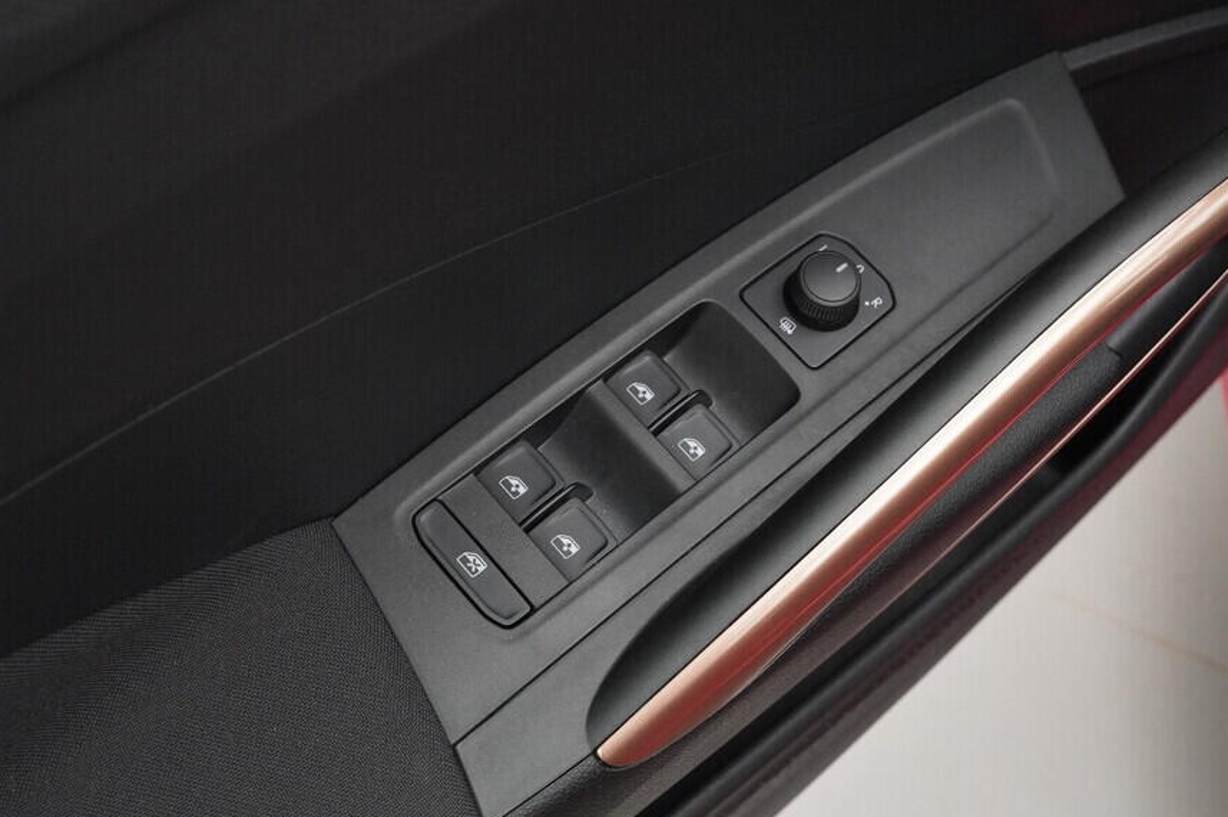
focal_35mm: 43
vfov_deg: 31.1
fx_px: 1466
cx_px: 705
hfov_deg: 45.3
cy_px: 429
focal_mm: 24
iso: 2500
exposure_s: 1/200
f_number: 6.3
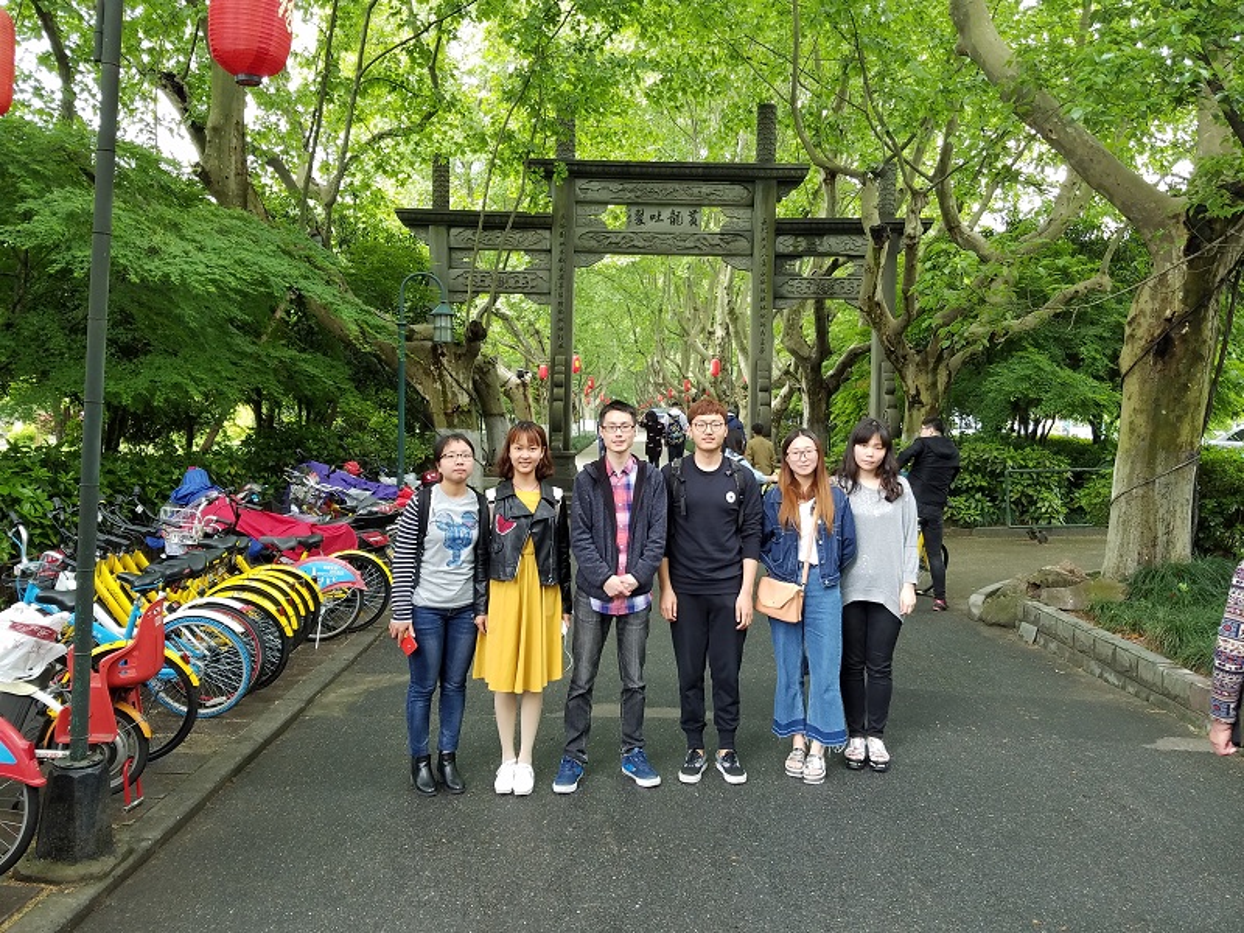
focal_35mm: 26
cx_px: 622
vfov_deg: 53.1
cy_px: 466
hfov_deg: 67.3
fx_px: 934
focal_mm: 4.2
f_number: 1.7
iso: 64
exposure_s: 1/50
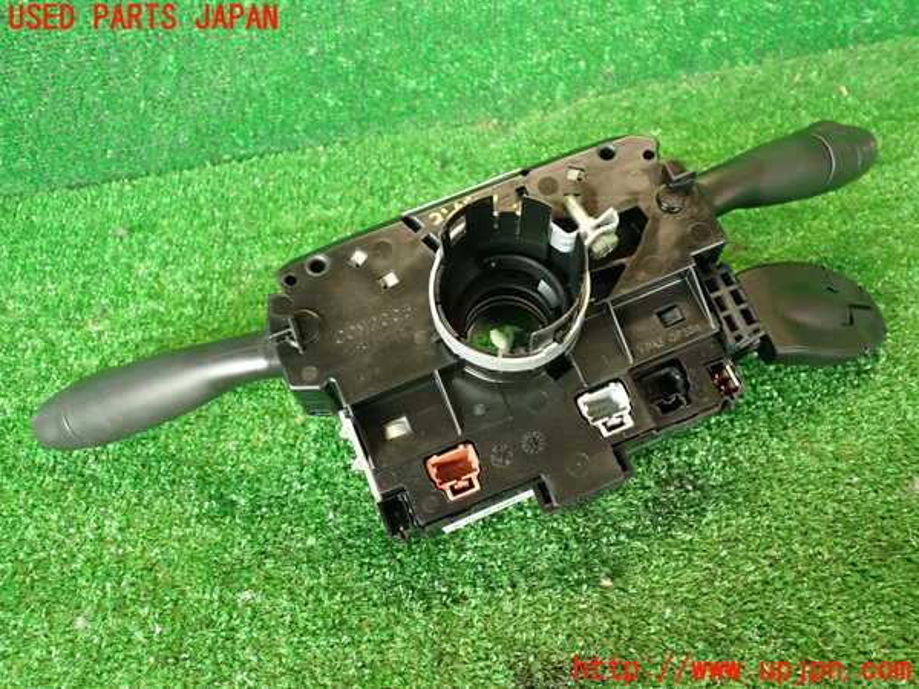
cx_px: 460
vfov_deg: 44.2
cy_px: 344
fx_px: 850
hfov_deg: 56.8
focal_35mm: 32
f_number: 2.4
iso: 320
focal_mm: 5.79
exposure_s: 1/30
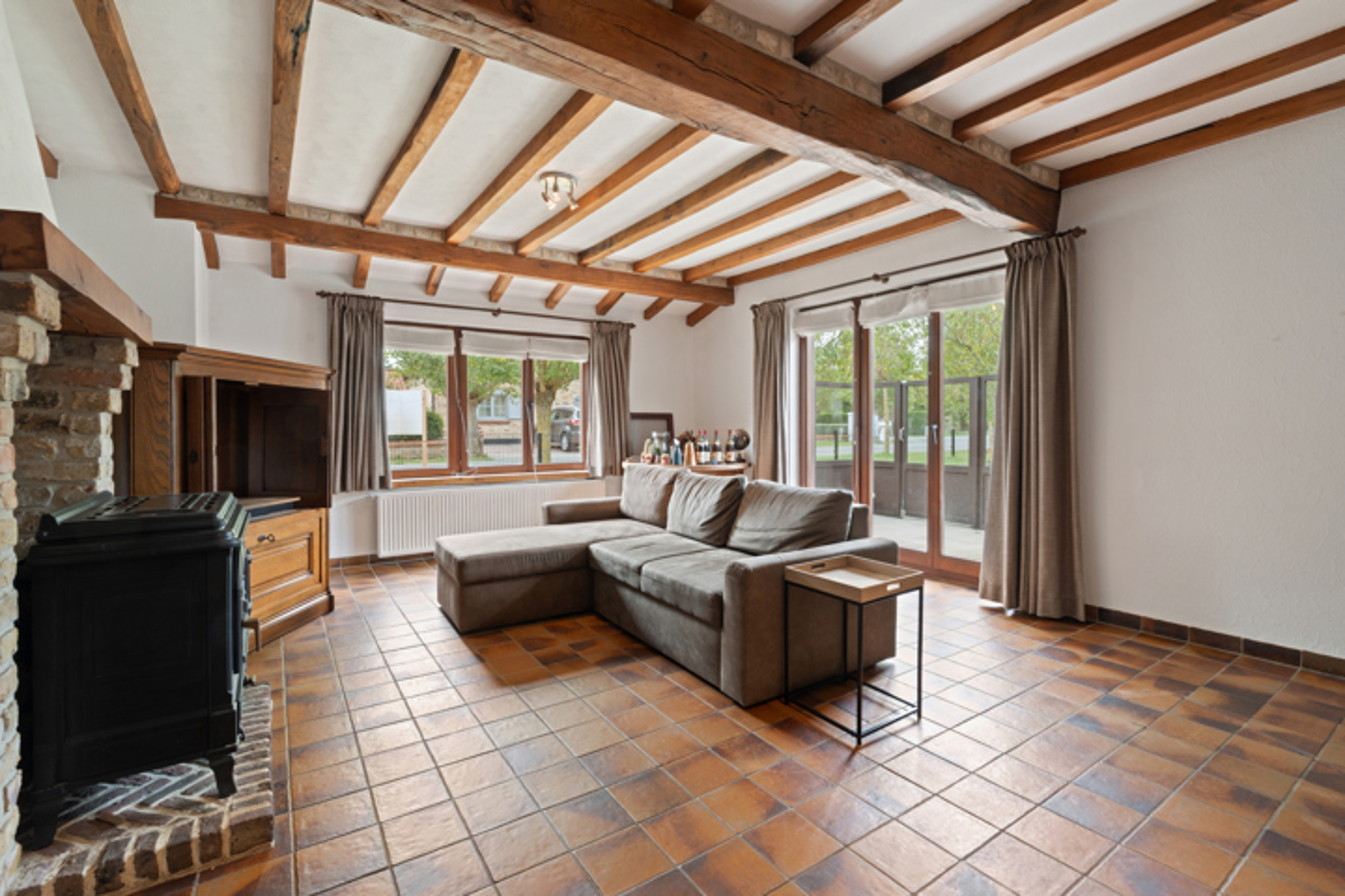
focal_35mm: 16
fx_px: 616
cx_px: 672
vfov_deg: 72.1
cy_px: 448
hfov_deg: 95.0
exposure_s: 1
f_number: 11
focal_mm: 16.5
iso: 200
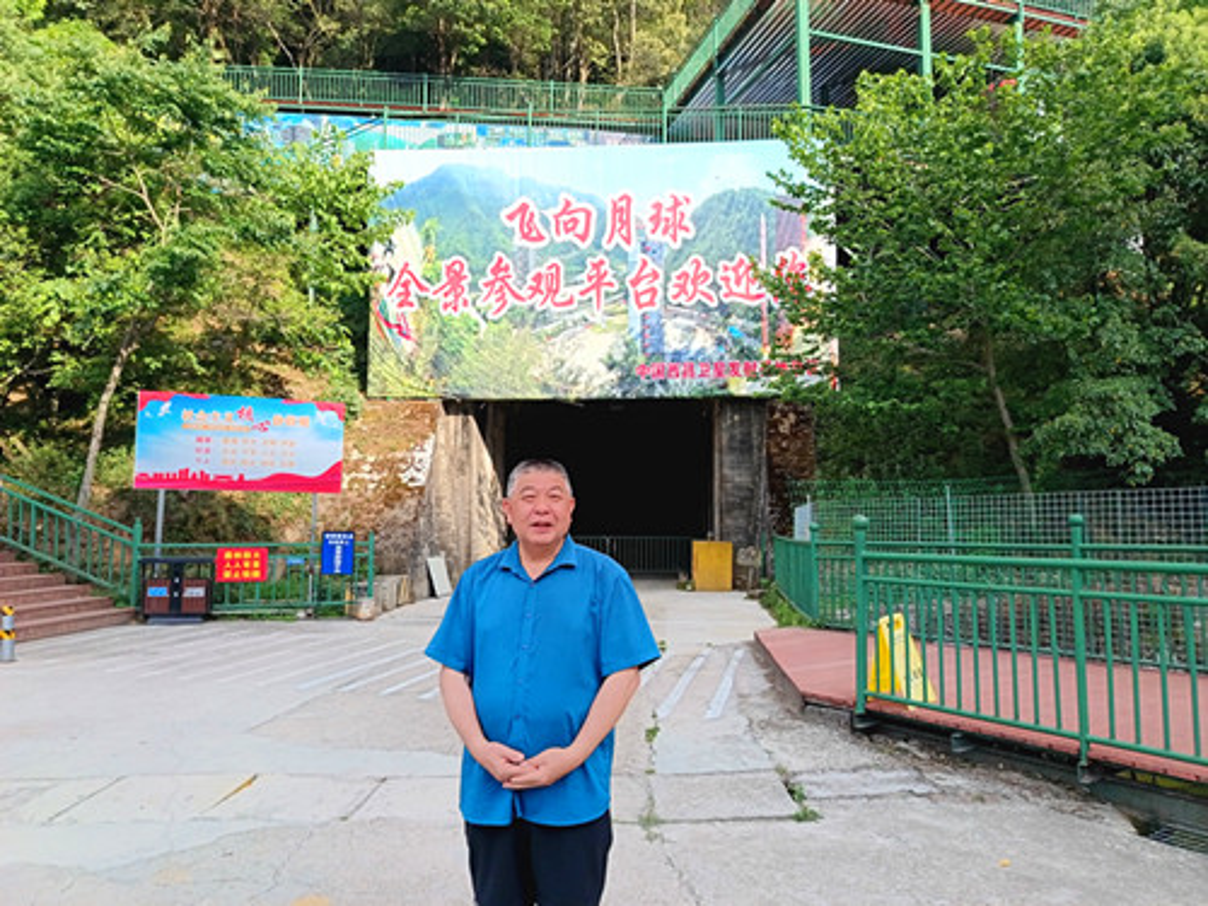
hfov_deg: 71.6
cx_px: 604
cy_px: 453
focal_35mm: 24
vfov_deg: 56.8
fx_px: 838
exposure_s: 1/900
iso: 425
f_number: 1.75
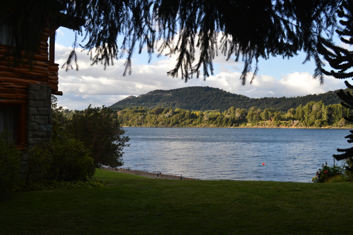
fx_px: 323
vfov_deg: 39.9
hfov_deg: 57.3
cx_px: 176
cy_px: 118
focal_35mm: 33
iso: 100
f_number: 6.3
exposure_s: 1/160
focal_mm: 22
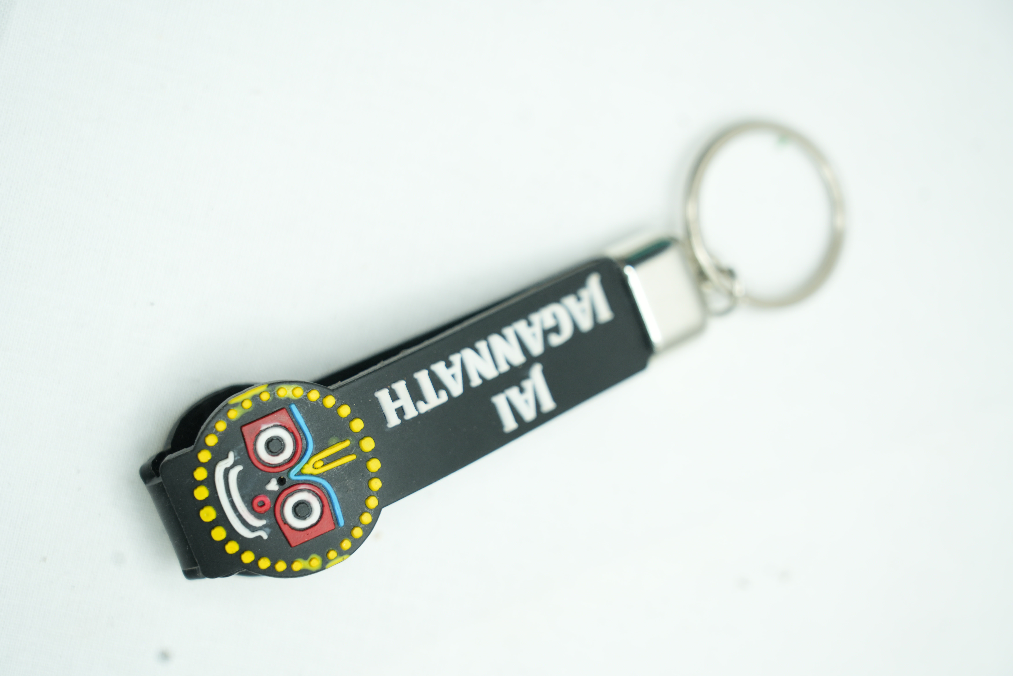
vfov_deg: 13.0
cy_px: 338
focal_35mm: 105
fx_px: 2954
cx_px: 506
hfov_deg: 19.5
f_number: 5.6
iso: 320
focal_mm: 105
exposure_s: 1/60
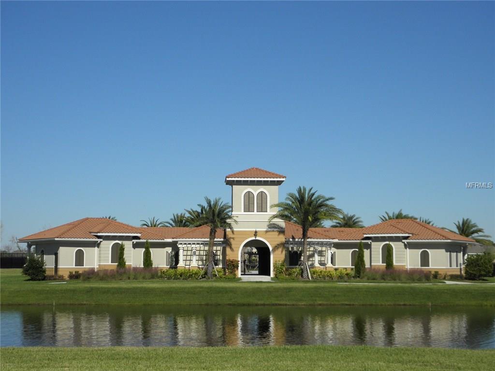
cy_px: 186
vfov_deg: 24.8
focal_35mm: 59
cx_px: 248
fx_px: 844
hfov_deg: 32.7
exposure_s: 1/400
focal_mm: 10.6
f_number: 8.2
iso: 100
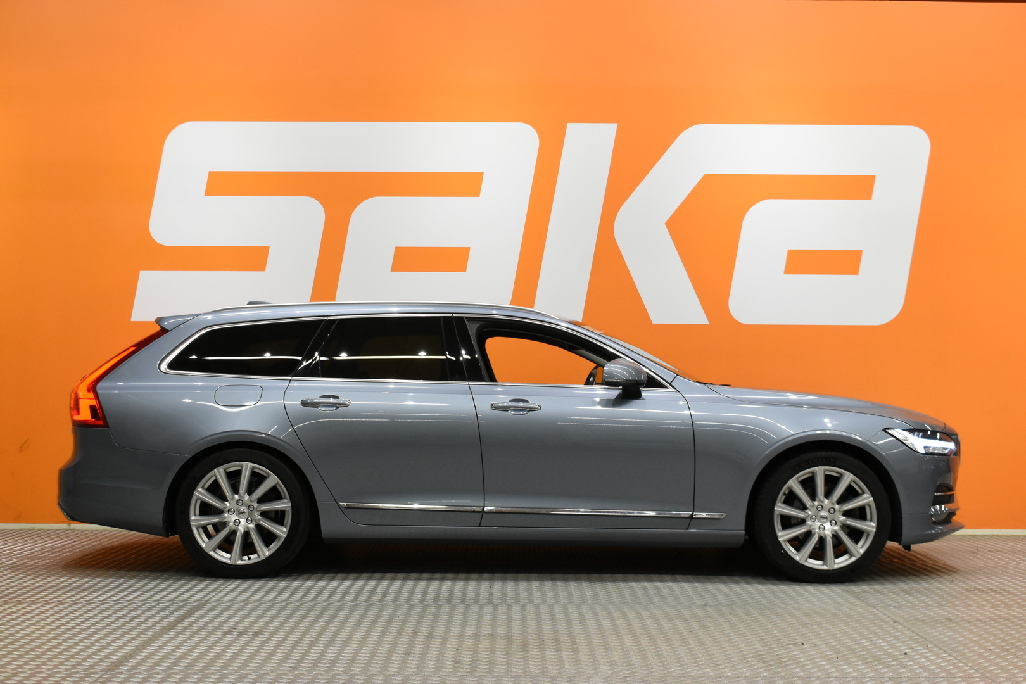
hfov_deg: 41.1
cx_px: 513
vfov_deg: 28.1
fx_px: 1368
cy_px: 342
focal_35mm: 48
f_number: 6.3
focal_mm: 32
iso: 1600
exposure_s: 1/160
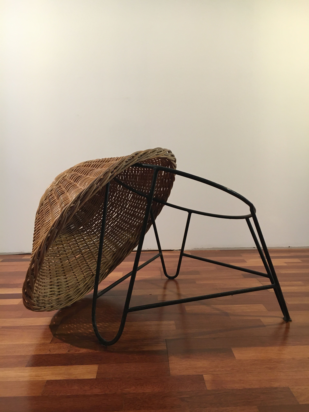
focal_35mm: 29
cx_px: 154
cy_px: 206
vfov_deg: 61.7
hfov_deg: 48.2
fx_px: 345
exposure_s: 1/33
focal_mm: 4.15
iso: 160
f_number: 2.2
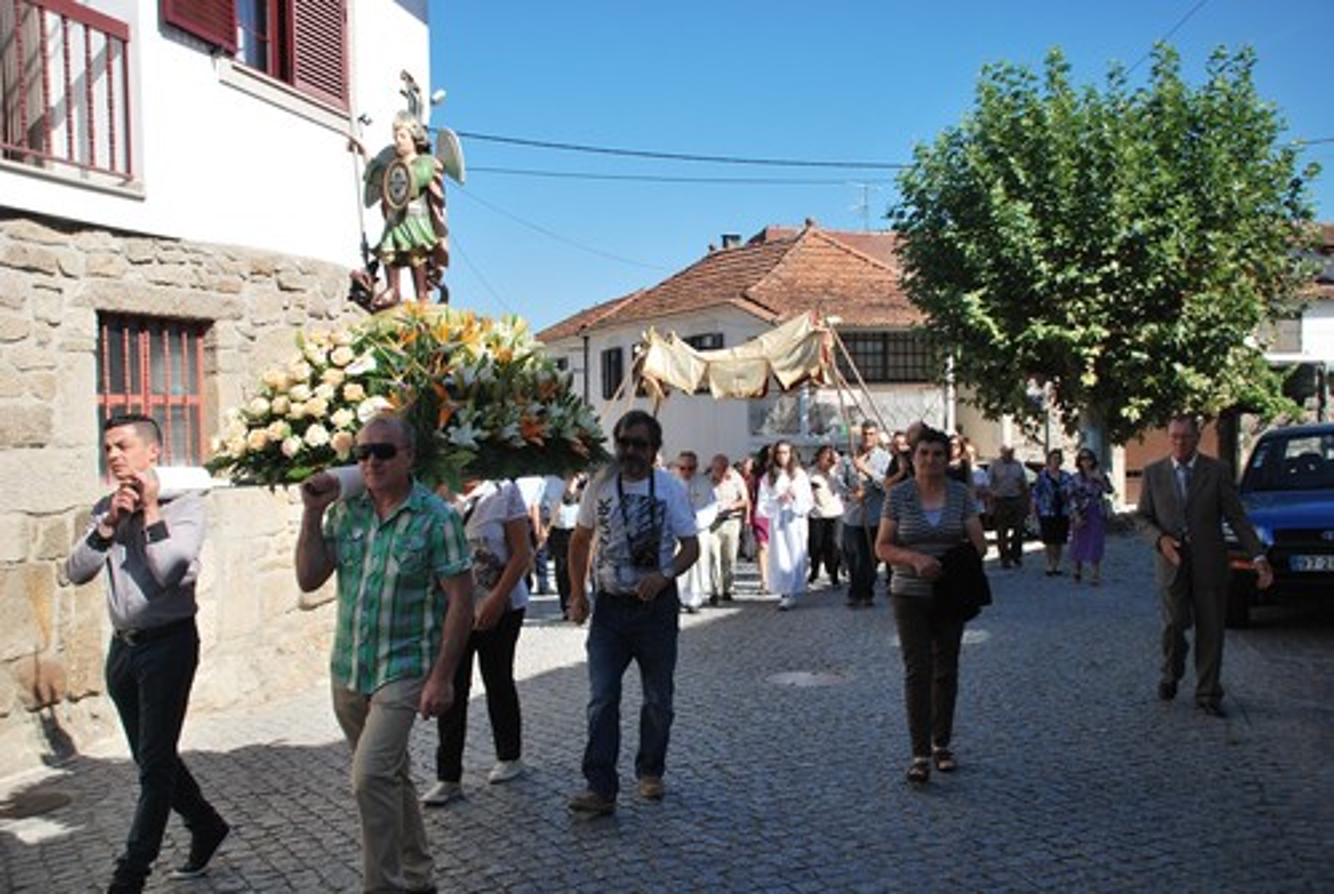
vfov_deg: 37.0
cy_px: 447
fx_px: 1336
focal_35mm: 36
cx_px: 667
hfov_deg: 53.1
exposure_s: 1/640
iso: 100
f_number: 4
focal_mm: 24
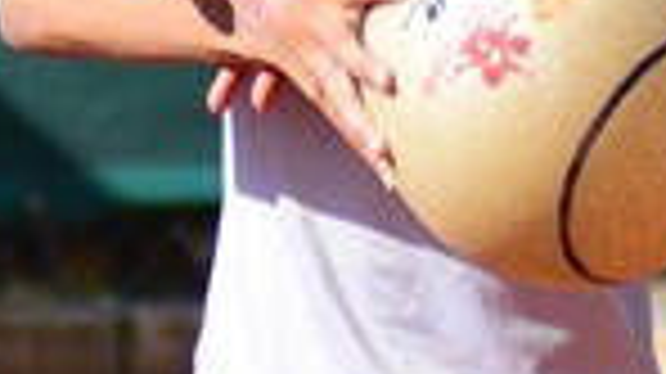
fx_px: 20164
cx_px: 230
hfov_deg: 1.9
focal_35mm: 1143
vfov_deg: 1.1
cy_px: -115
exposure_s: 1/1250
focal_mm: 105
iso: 200
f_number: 4.5
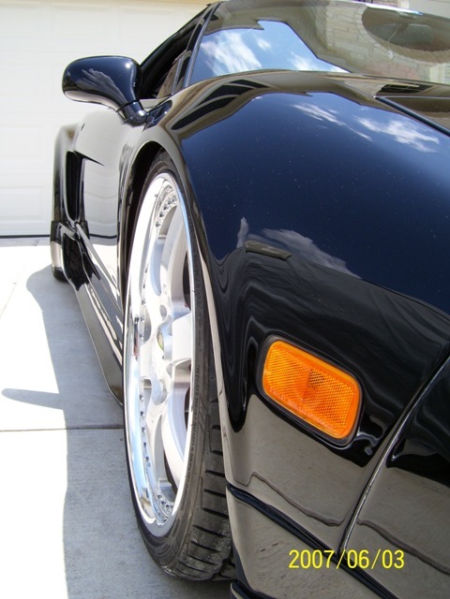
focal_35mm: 37
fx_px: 641
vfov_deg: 50.1
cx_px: 225
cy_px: 300
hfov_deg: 38.7
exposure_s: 1/350
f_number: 4.8
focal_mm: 6
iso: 80
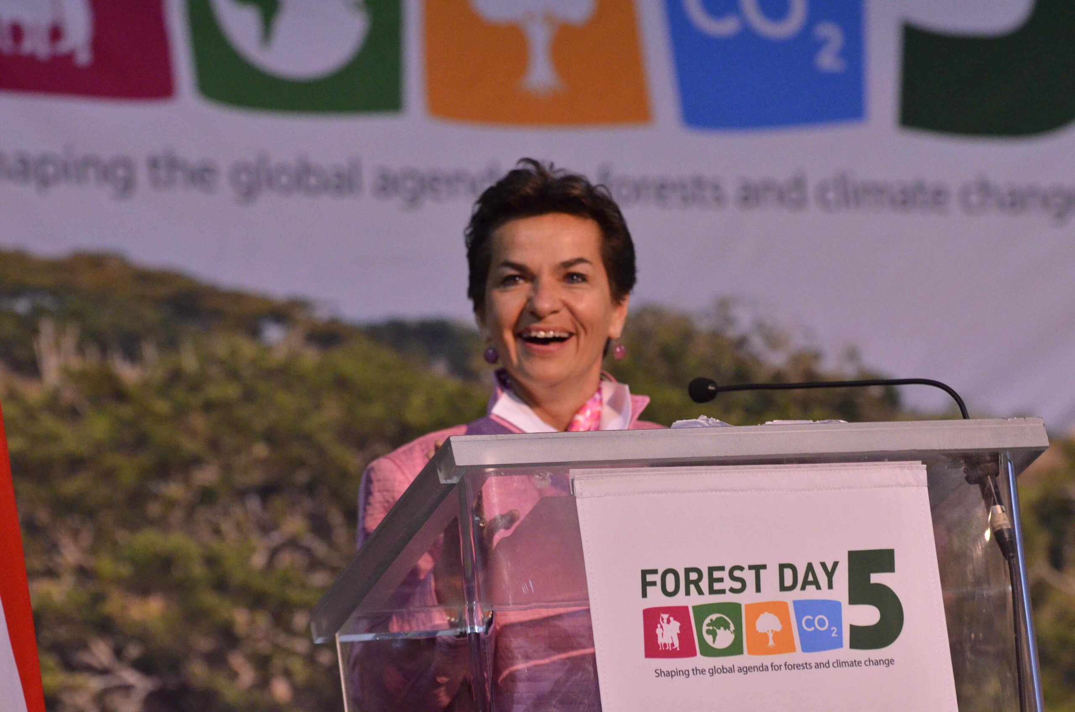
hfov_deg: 12.5
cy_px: 356
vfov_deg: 8.3
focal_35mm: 165
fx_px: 4917
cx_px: 538
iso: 2000
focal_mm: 110
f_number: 2.8
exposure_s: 1/160
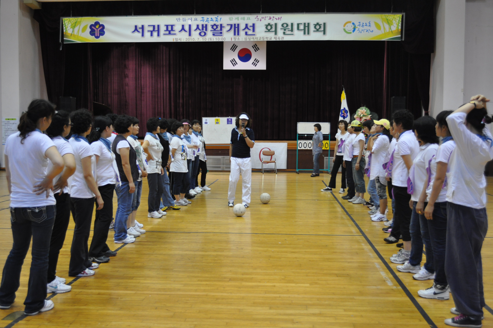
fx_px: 533
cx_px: 246
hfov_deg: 49.6
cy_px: 164
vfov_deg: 34.1
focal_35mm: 39
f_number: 4.2
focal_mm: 26
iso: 800
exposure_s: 1/45
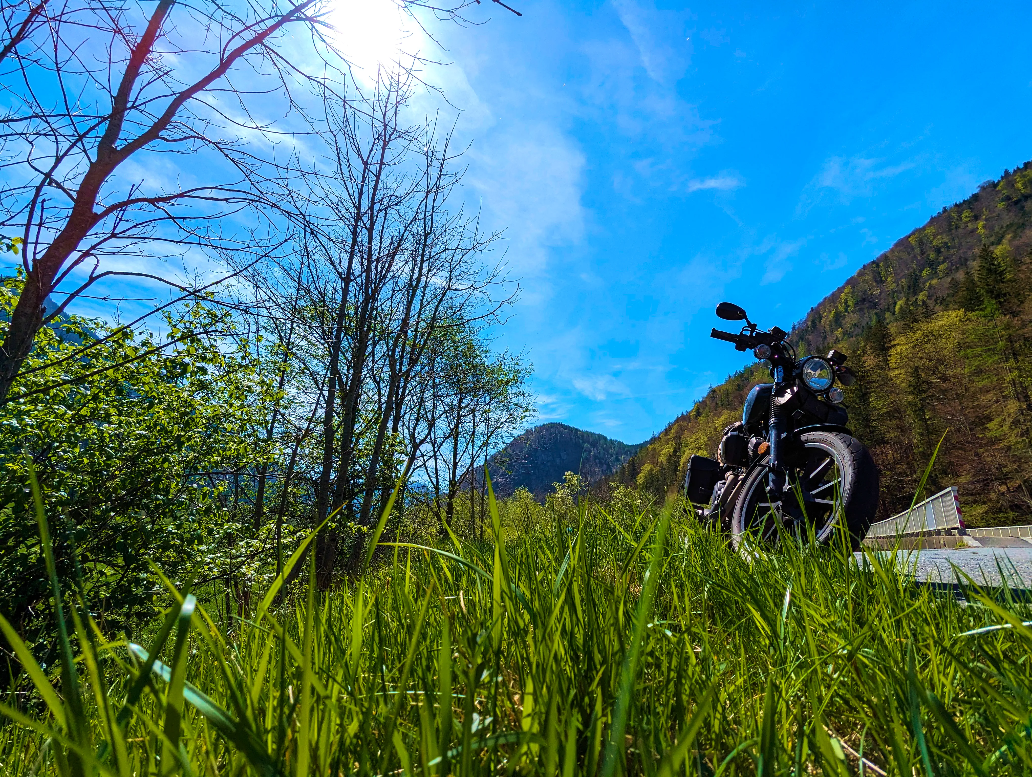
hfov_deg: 94.4
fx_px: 478
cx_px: 516
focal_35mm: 16
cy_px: 388
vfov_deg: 78.2
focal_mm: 2.35
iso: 39
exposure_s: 1/2326
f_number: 2.2
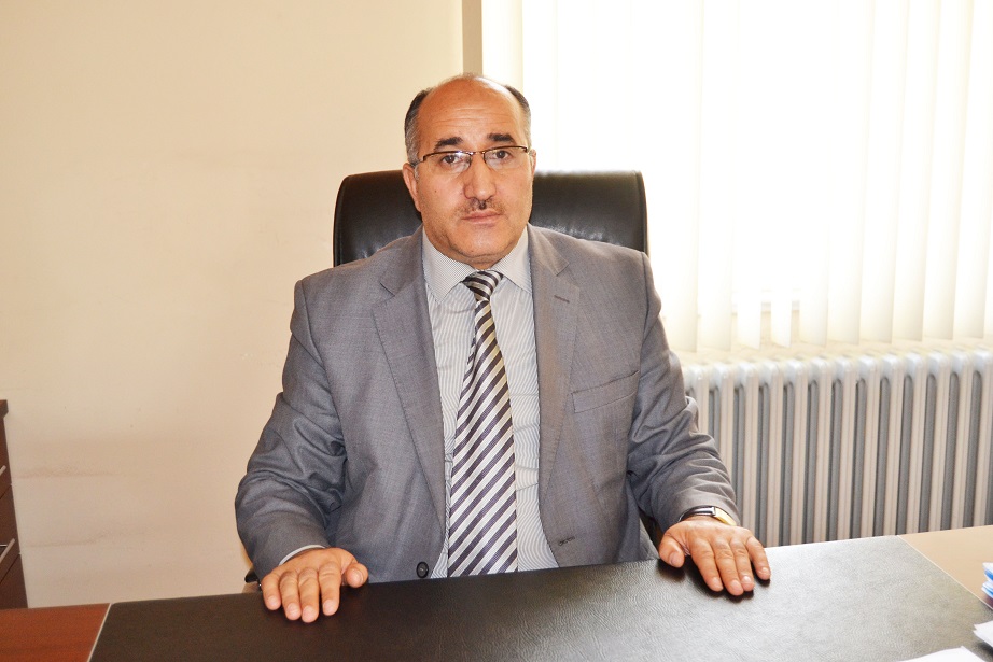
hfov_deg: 49.5
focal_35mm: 39
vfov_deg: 34.2
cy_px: 331
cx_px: 496
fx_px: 1076
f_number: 4
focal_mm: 26
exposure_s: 1/60
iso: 720
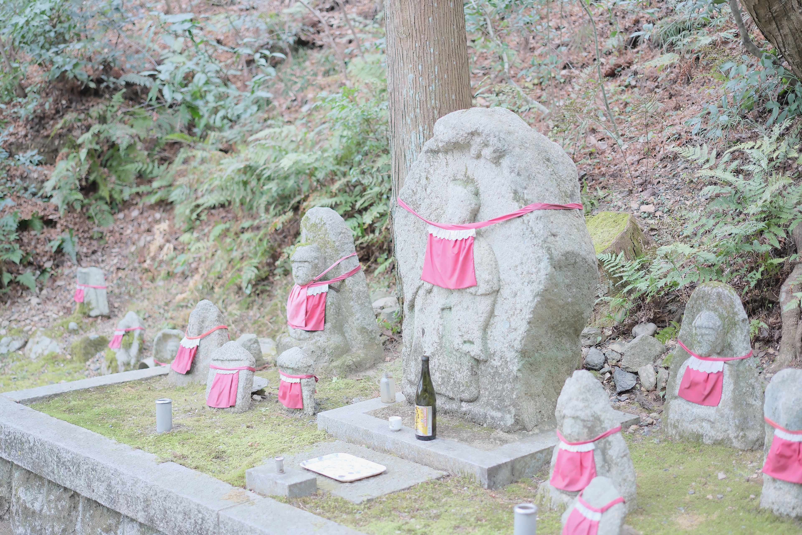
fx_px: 1114
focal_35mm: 50
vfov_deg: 27.0
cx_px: 401
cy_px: 268
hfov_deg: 39.6
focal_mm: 33
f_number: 1.4
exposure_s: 1/280
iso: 500
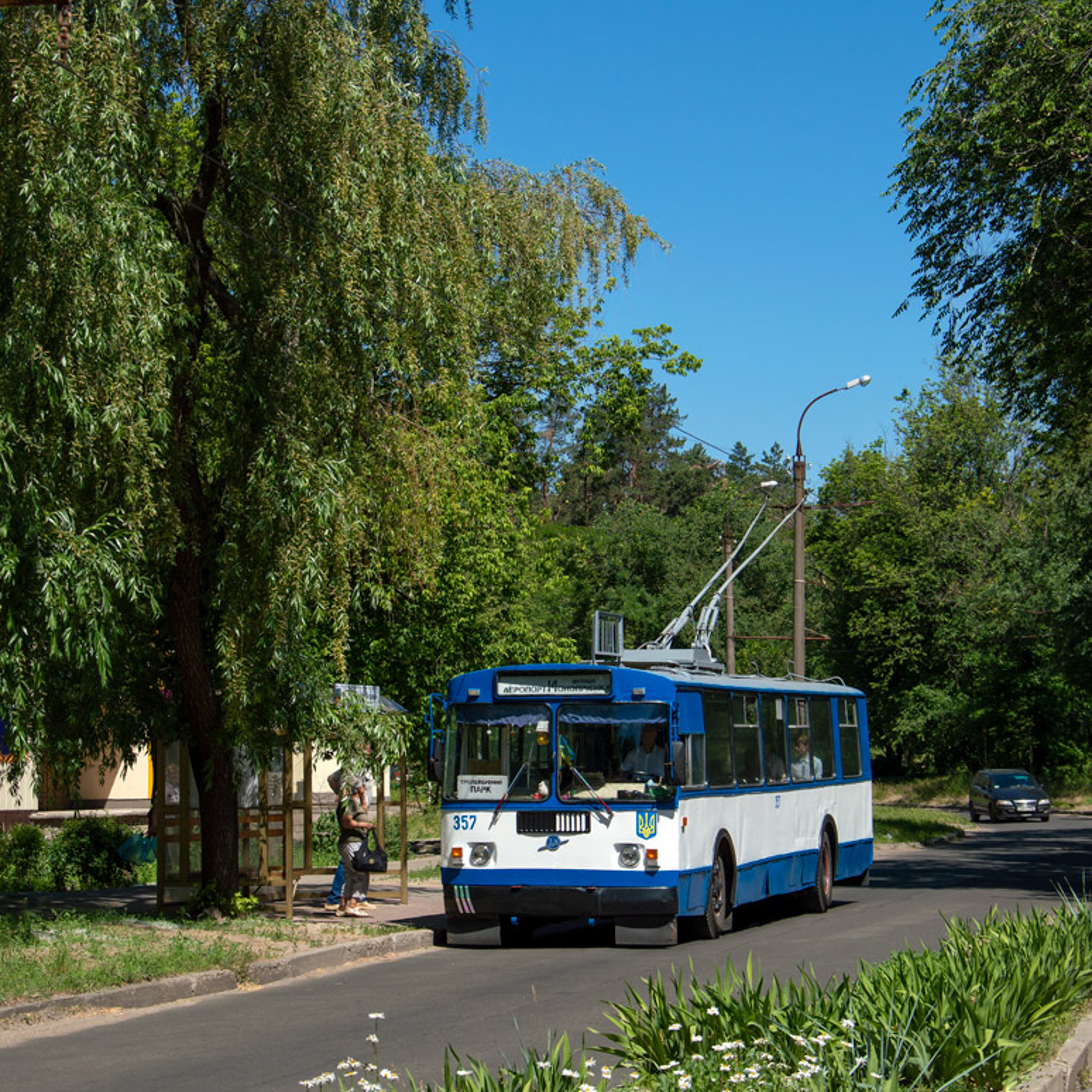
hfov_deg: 21.9
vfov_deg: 21.9
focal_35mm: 79
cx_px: 499
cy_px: 535
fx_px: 2820
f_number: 8
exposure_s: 1/800
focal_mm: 40
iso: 100
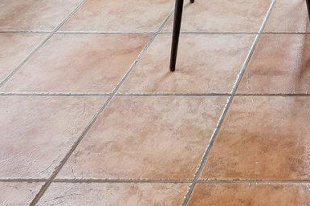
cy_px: -320
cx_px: 406
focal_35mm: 85
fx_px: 732
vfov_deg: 12.1
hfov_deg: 21.6
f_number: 8
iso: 500
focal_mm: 16
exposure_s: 1/80
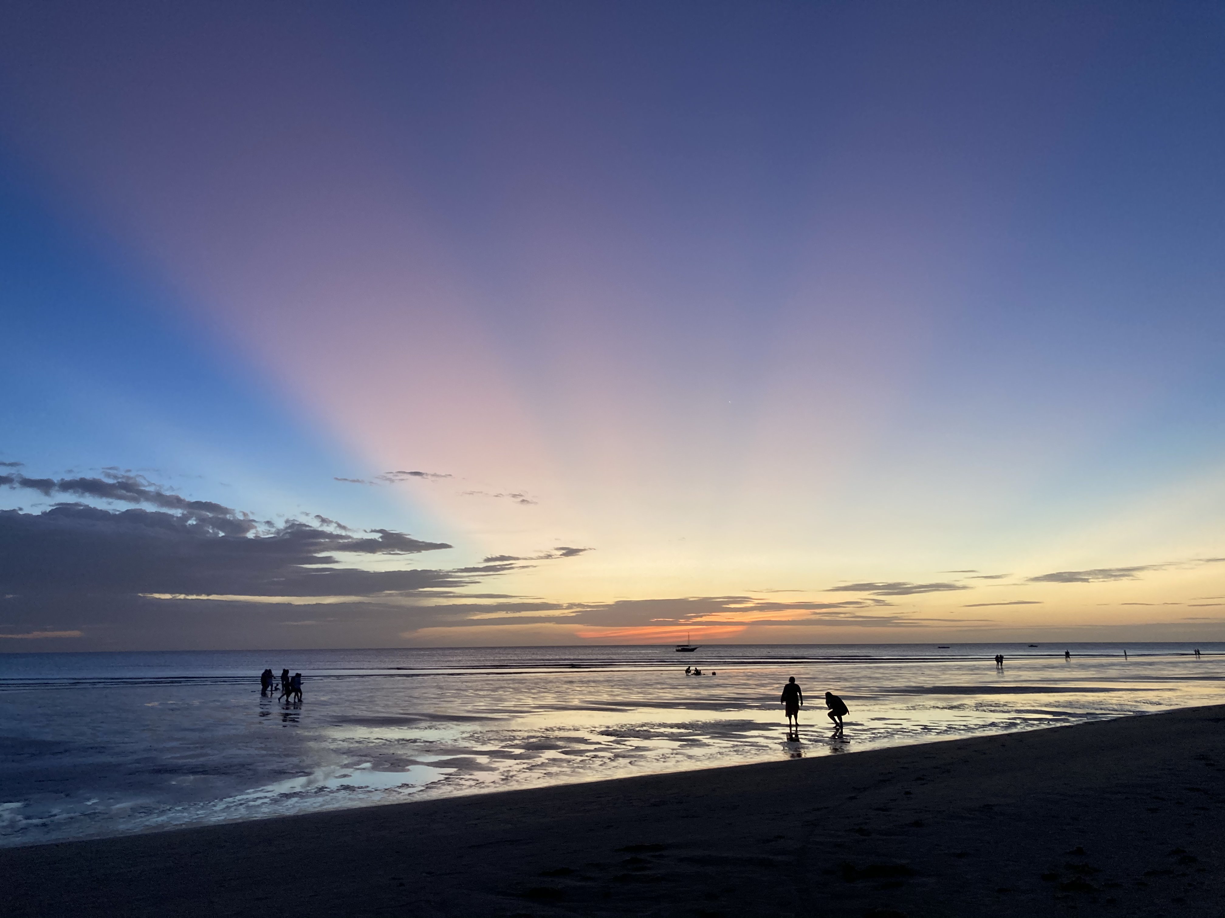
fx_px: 991
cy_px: 459
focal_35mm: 28
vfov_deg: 49.7
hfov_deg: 63.4
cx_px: 612
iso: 125
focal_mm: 3.99
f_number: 1.8
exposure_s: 1/60
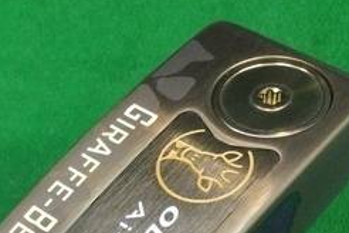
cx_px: 67
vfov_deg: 15.8
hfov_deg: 23.8
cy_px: 264
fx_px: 814
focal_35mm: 84
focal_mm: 3.3
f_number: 2.4
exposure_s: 1/30
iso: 125
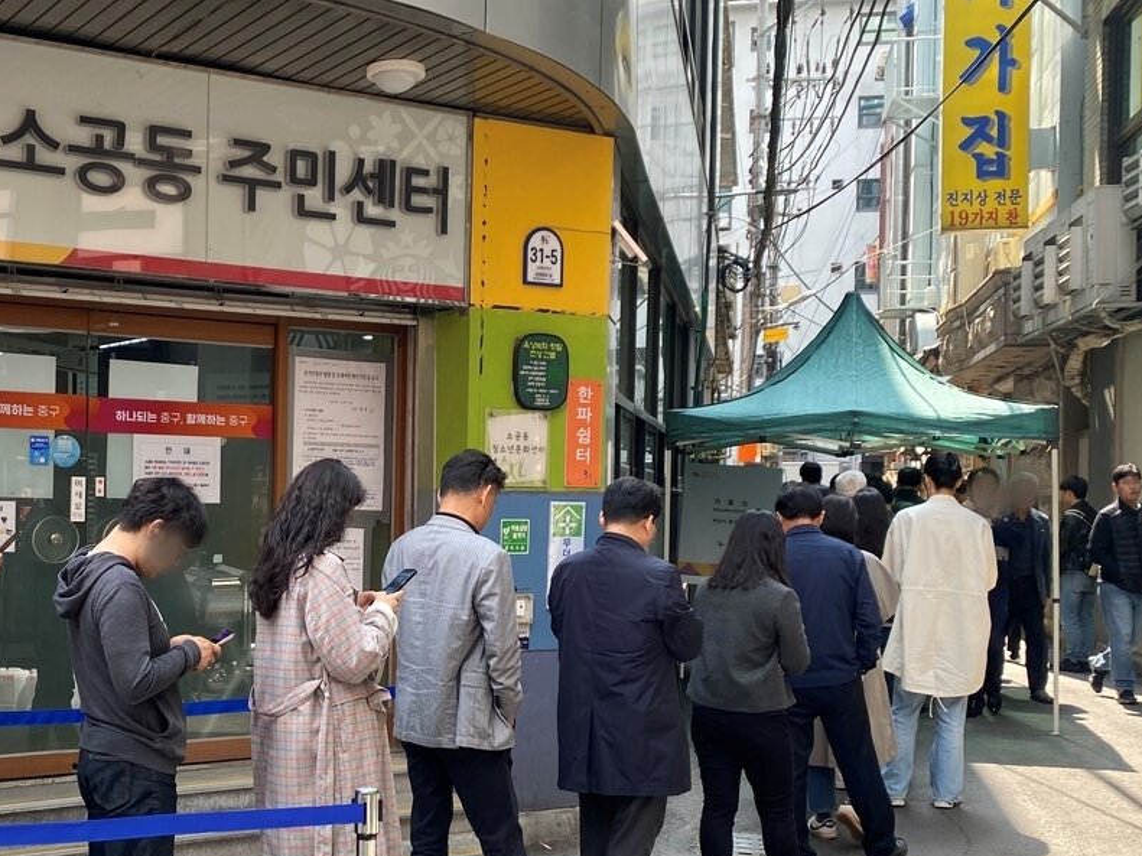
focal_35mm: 46
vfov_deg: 31.4
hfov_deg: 40.5
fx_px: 1517
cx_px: 338
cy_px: 527
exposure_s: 1/231
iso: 32
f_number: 1.8
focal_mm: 4.25
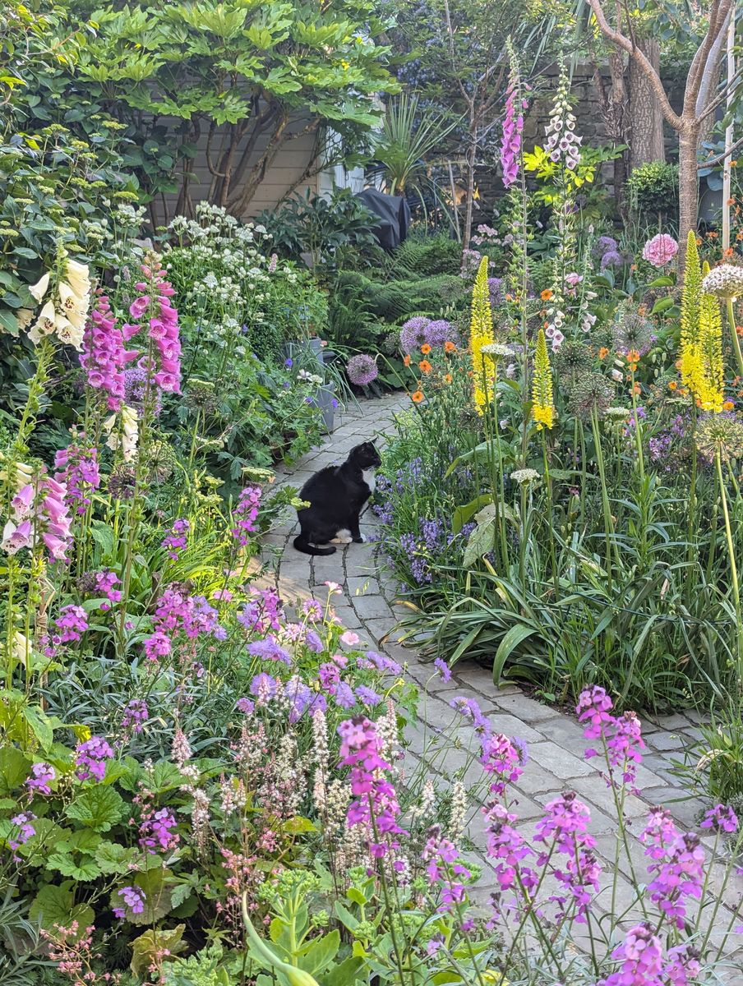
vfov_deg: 39.6
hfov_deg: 30.3
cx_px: 372
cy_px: 493
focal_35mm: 48
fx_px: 1370
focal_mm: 6.81
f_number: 1.85
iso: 41
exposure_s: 1/65
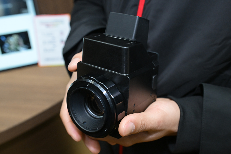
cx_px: 116
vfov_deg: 35.1
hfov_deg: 50.7
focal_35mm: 38
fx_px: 244
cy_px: 77
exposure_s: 1/125
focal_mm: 38
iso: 3200
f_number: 5.6
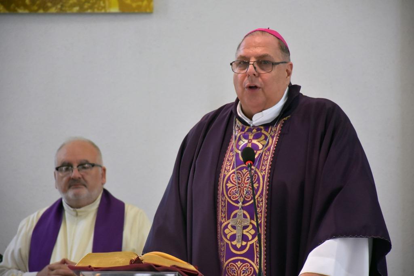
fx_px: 2415
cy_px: 138
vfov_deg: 6.5
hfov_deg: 9.8
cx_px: 207
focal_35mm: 210
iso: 1600
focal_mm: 140
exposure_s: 1/400
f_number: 5.6
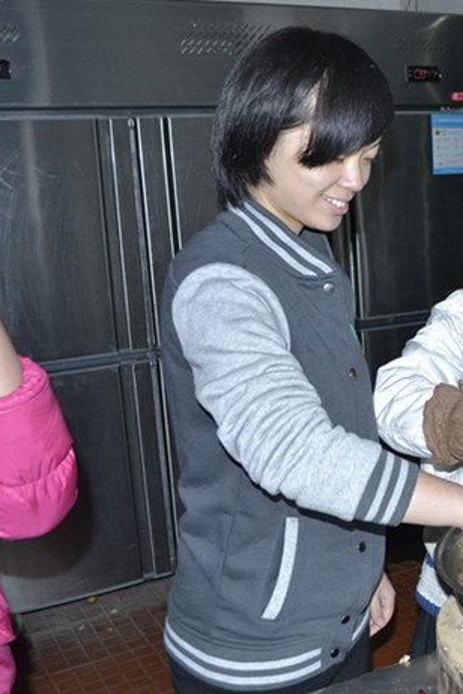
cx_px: 510
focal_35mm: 50
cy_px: 345
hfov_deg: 25.1
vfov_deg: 39.6
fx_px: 965
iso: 800
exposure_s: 1/125
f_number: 5.6
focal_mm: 22
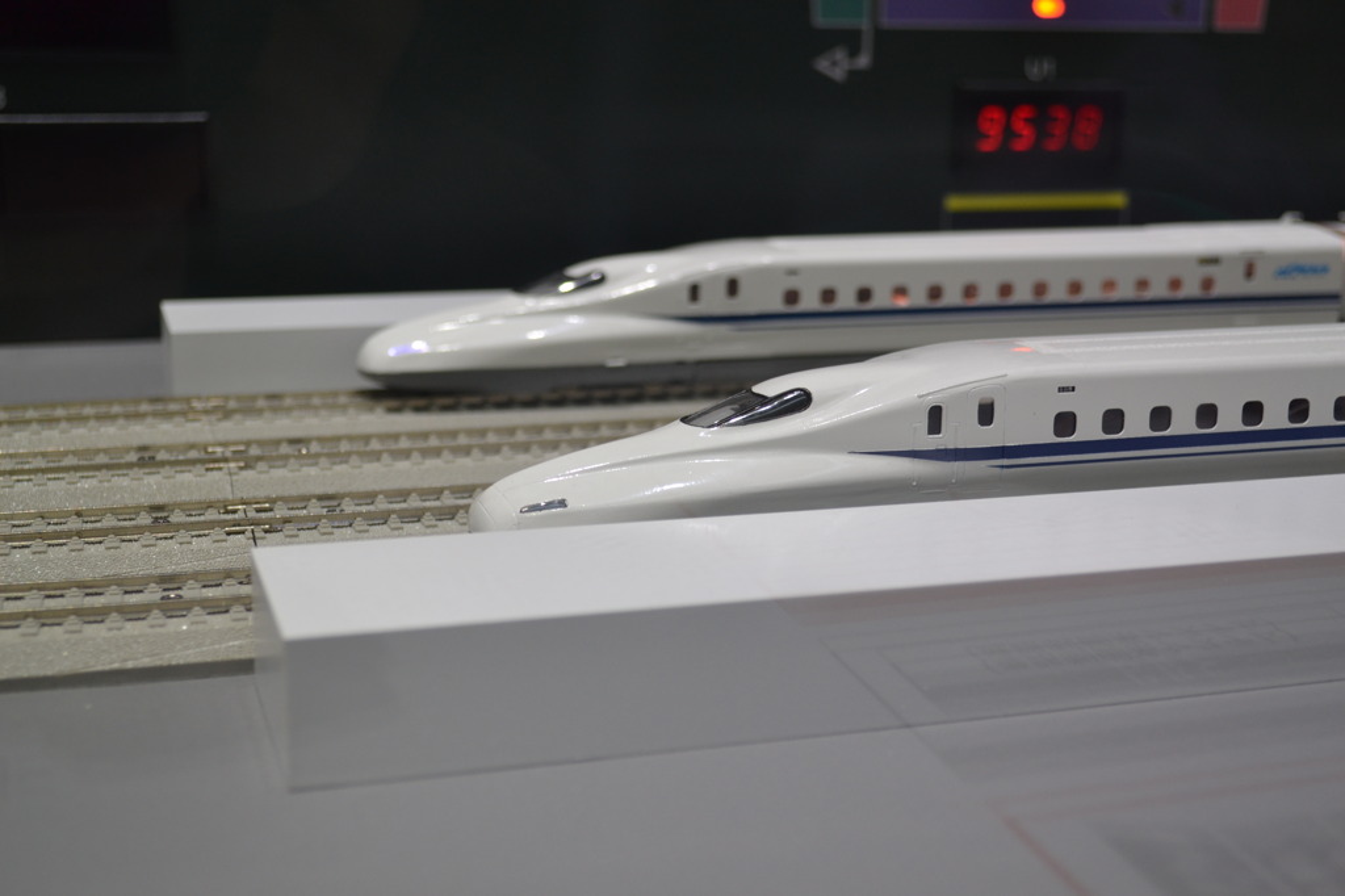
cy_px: 448
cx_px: 672
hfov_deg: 38.9
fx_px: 1905
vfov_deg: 26.5
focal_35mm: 51
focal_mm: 34
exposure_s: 1/60
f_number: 5
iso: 400
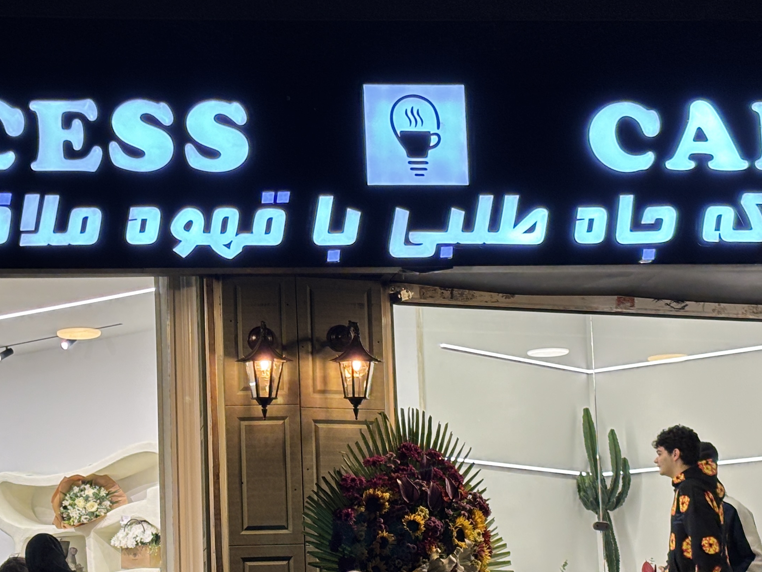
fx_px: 2135
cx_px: 273
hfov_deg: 20.2
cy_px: 374
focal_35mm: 97
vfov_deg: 15.2
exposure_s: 1/100
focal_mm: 5.96
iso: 40
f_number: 1.6
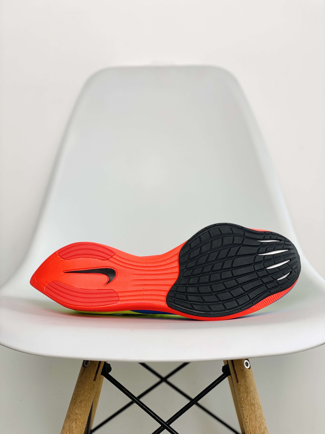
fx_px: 651
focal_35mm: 52
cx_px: 162
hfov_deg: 28.0
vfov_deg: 36.8
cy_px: 217
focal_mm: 6
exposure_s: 1/100
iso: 20
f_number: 2
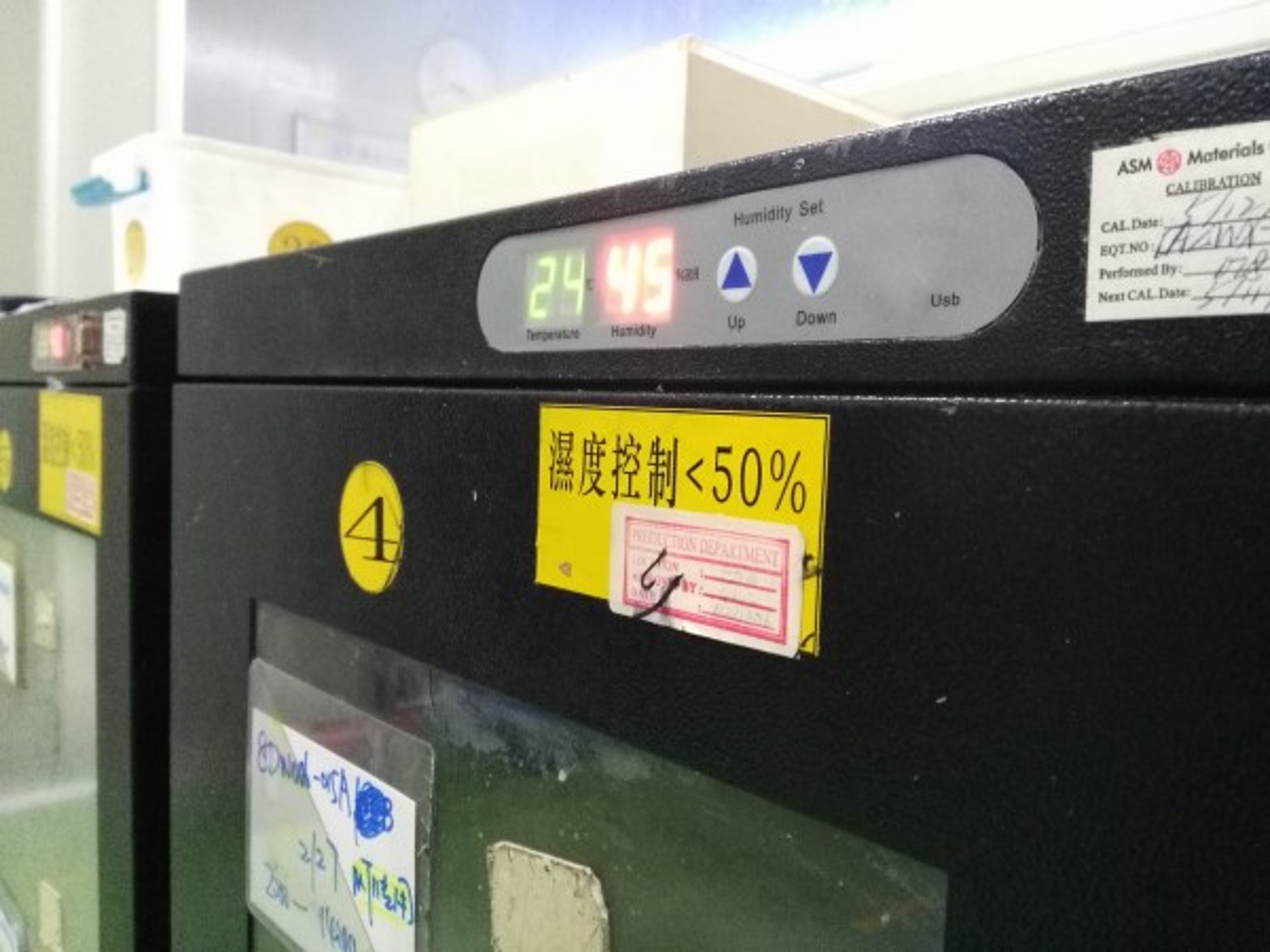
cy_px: 476
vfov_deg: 49.7
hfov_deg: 63.4
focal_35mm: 28
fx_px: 1027
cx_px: 635
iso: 1337
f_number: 2
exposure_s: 1/33
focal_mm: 2.96
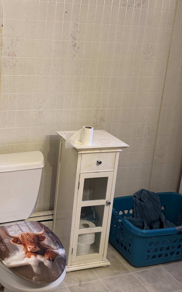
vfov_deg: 40.9
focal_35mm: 49
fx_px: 389
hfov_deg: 25.8
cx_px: 33
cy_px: 121
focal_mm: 6.76
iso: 125
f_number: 1.78
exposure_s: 1/60
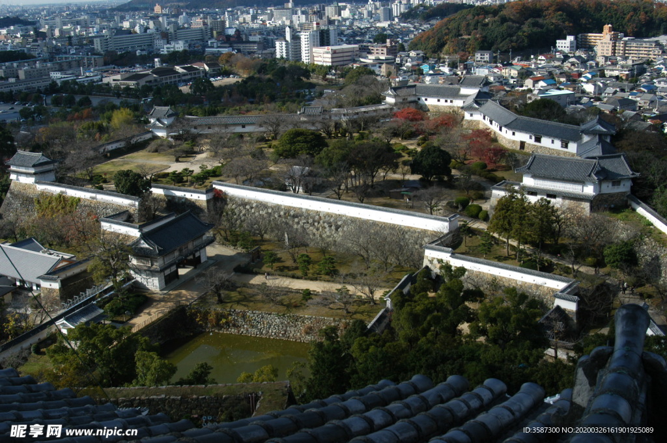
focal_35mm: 36
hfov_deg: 53.2
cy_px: 222
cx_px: 334
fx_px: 666
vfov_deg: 36.8
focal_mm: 24
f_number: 8
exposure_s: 1/250
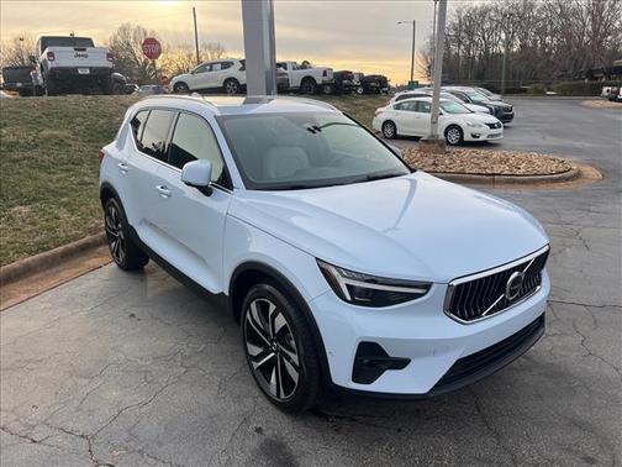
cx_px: 311
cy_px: 234
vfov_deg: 53.1
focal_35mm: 26
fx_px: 467
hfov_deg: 67.3
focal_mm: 5.7
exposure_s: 1/1135
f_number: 1.5
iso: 50
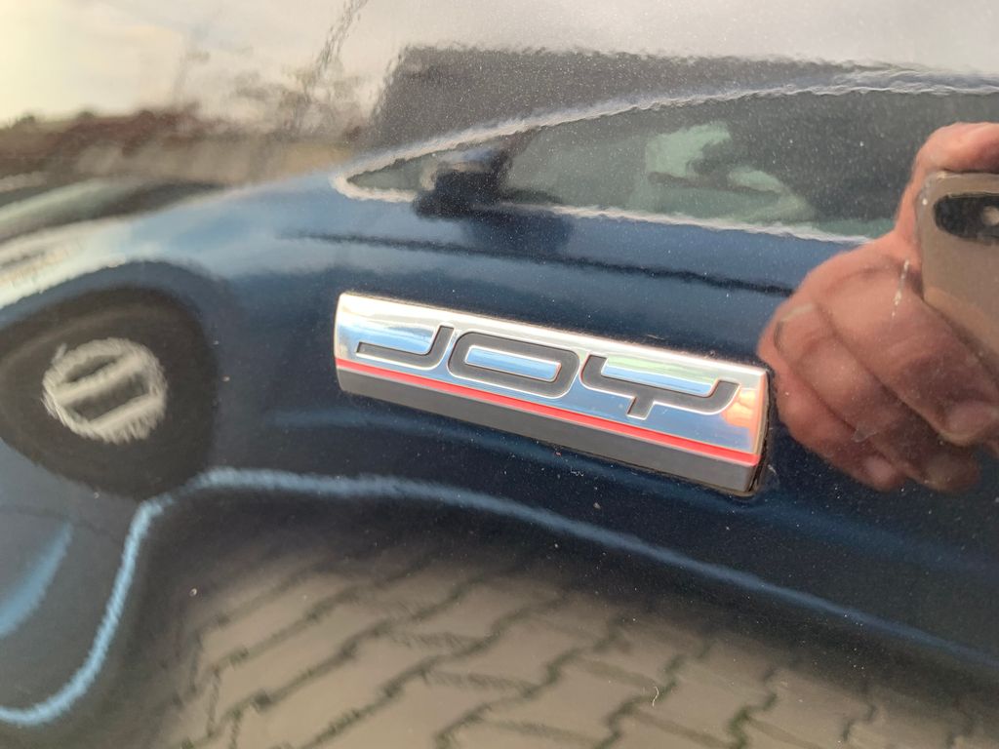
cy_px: 374
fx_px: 750
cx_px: 500
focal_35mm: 26
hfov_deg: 67.3
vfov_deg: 53.1
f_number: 1.8
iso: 50
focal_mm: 4.25
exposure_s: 1/121
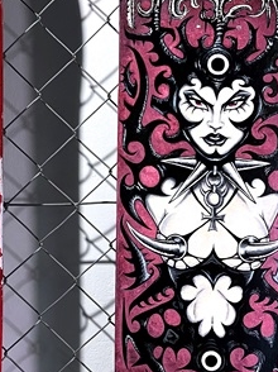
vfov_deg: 31.6
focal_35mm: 61
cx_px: 208
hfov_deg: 23.7
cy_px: 218
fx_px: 654
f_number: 1.8
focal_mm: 3.99
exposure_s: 1/50
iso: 80
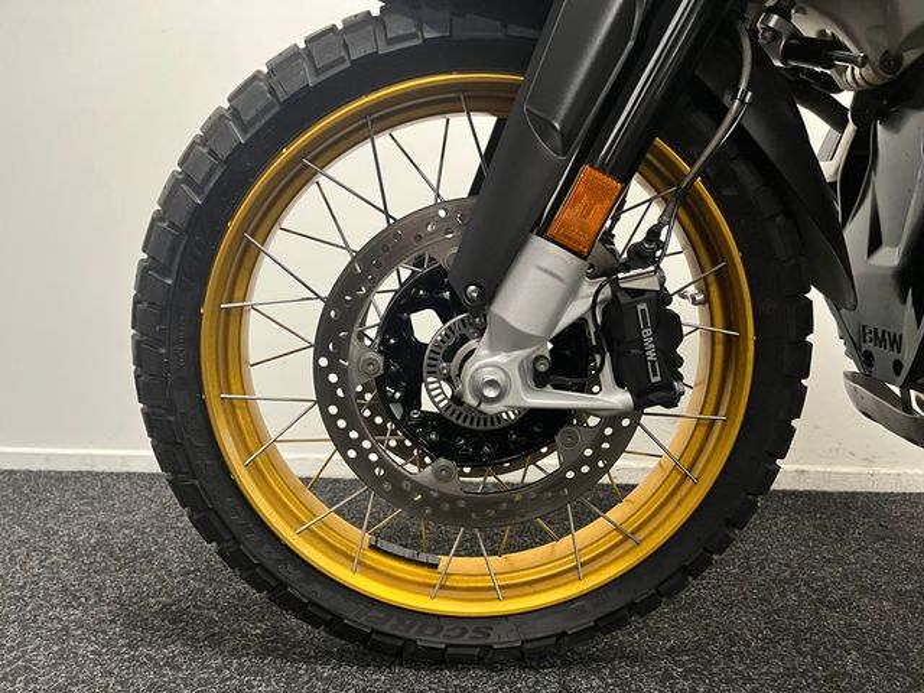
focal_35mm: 26
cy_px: 346
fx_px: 694
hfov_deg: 67.3
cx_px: 462
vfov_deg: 53.1
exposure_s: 1/50
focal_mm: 5.1
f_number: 1.6
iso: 250
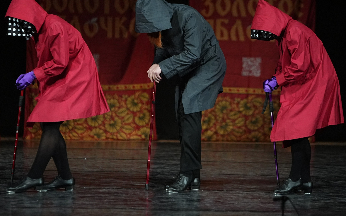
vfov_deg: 5.4
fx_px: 2273
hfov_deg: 8.7
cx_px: 186
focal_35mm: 241
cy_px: 59
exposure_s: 1/500
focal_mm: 173
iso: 5000
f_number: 2.8
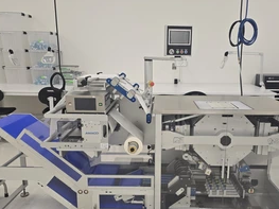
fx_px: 282
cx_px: 157
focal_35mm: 35
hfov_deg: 52.5
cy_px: 123
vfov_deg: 40.5
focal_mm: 6.3
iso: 250
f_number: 1.7
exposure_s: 1/120
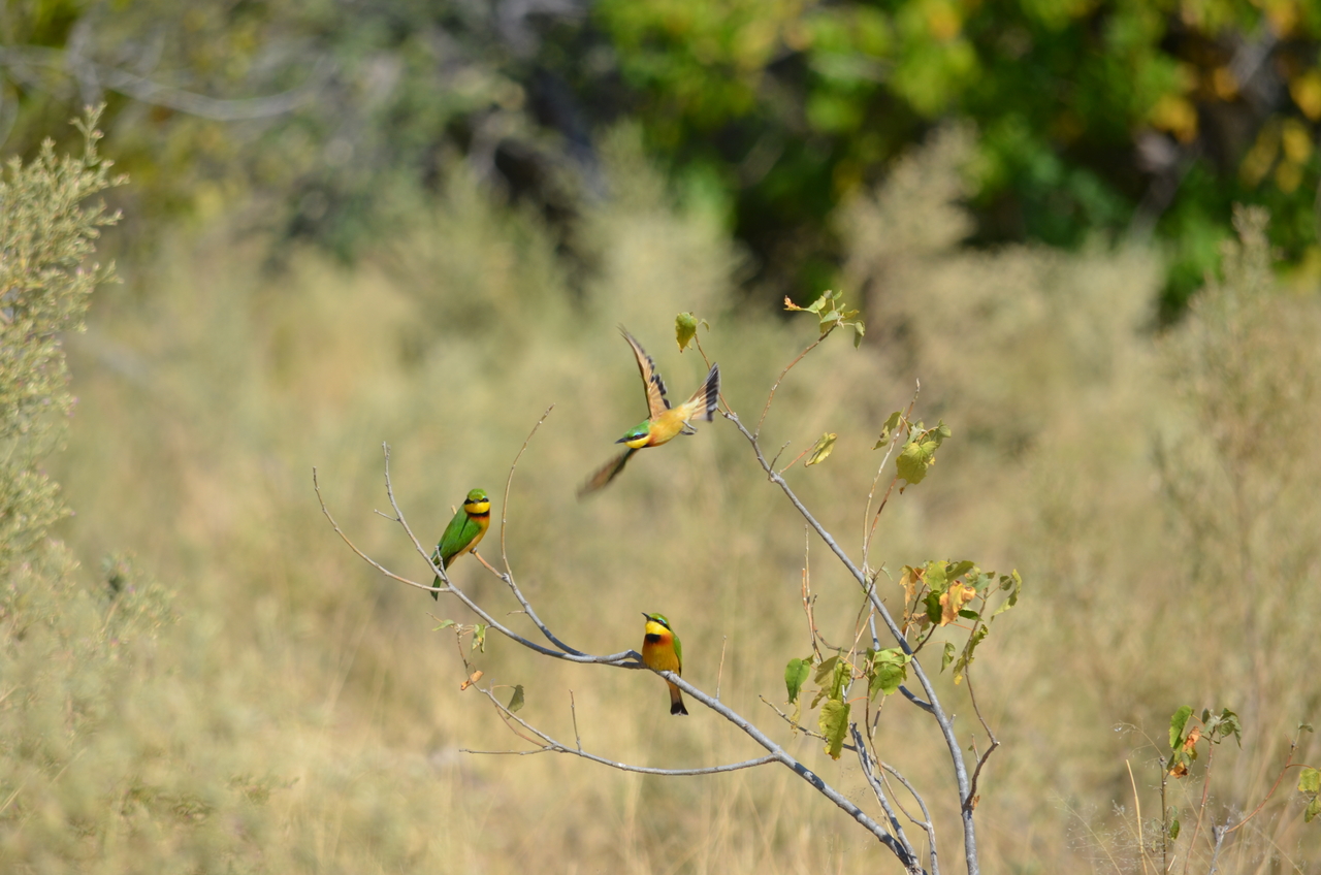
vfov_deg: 3.0
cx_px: 660
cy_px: 438
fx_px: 16480
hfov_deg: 4.6
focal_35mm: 450
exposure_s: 1/640
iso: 200
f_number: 6.3
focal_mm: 300
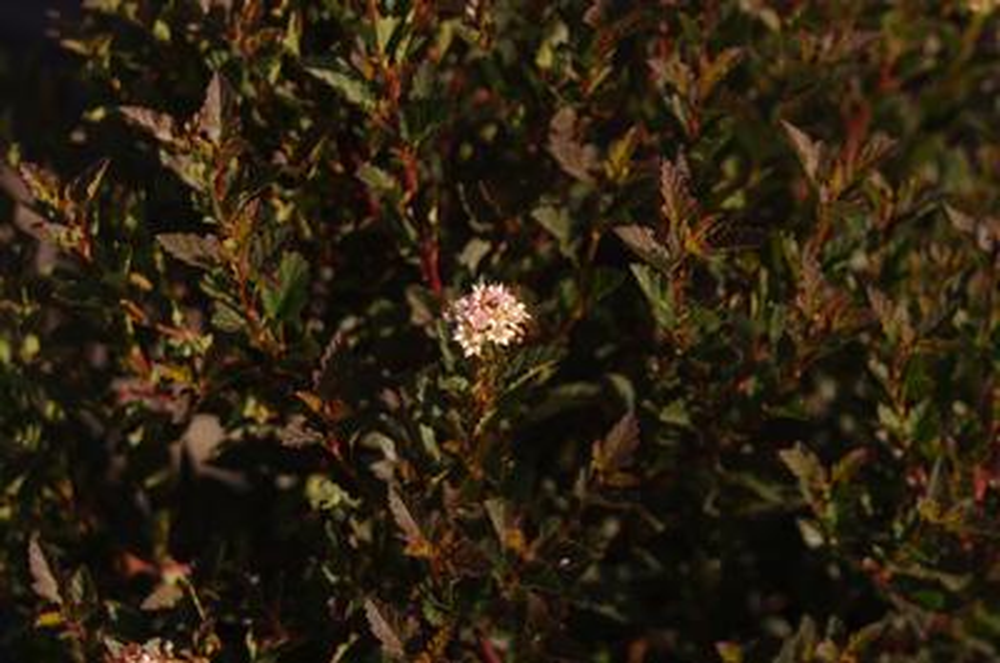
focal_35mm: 120
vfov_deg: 11.4
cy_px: 332
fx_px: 3327
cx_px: 500
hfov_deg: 17.1
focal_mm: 80
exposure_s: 1/200
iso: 100
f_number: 8
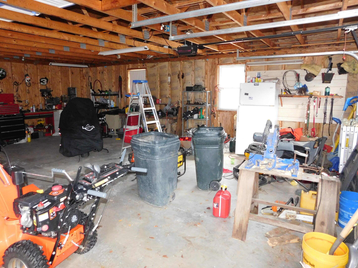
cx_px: 174
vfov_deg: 56.8
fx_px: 248
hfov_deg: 71.6
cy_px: 129
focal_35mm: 24
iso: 450
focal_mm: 4
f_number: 3
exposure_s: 1/30
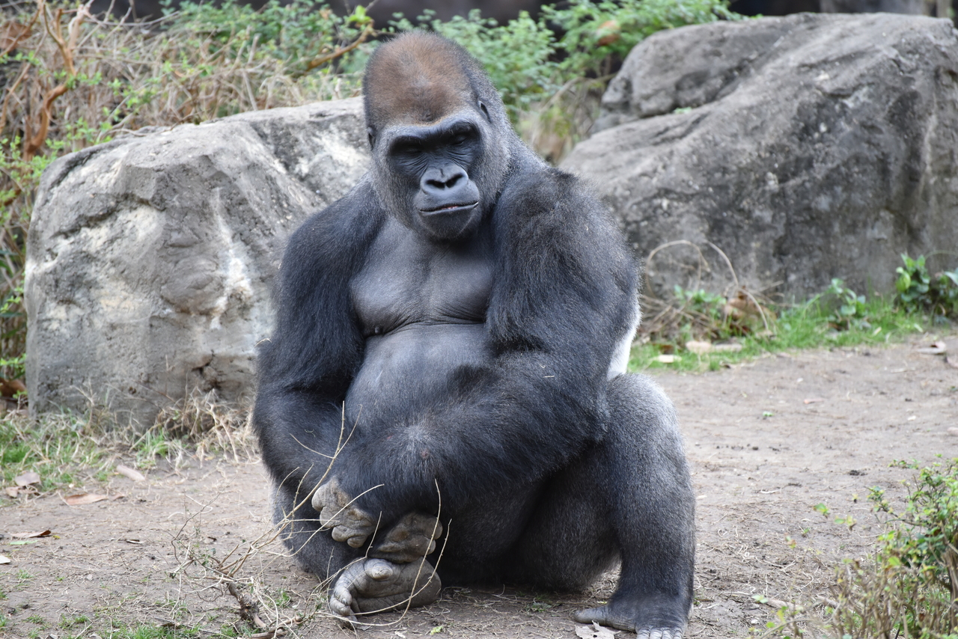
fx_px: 5855
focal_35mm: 220
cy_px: 320
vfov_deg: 6.2
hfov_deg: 9.4
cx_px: 479
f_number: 5.3
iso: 1250
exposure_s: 1/500
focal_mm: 220
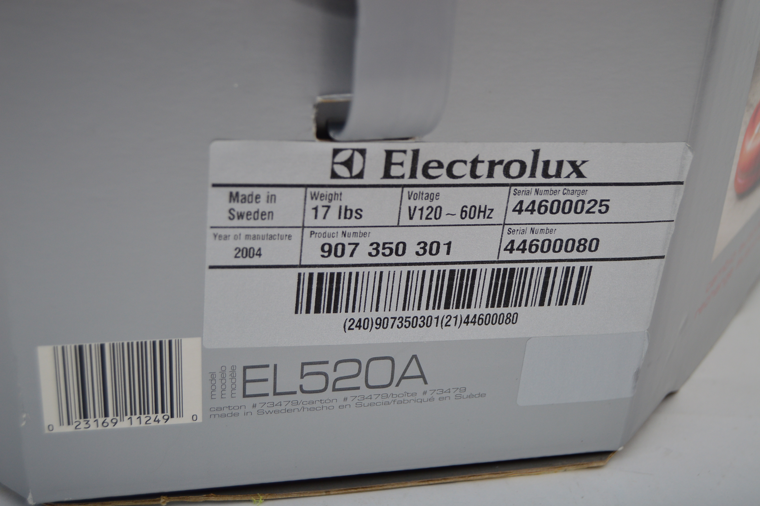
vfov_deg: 23.7
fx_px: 1202
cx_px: 380
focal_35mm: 57
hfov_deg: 35.1
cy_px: 253
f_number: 4.8
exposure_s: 1/200
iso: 200
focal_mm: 38
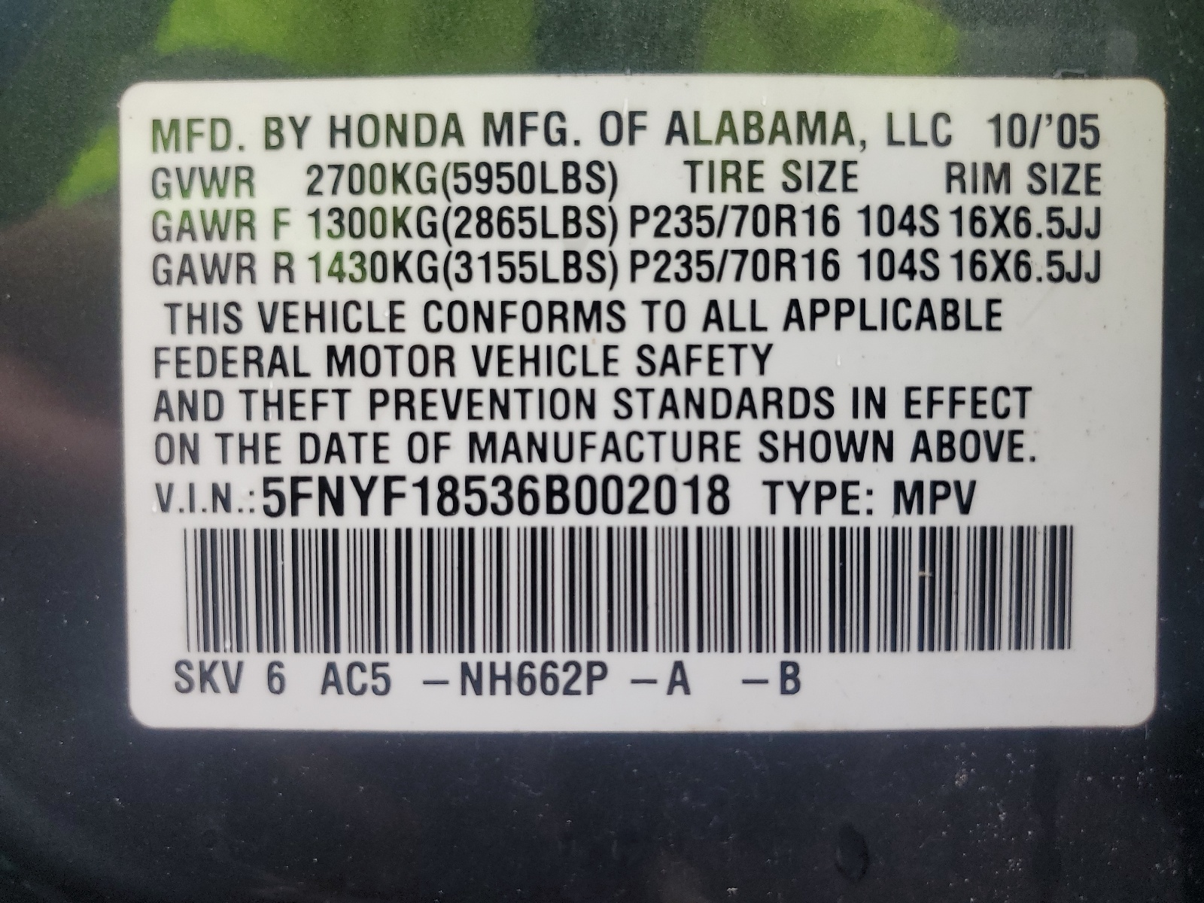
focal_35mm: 26
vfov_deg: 53.1
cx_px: 602
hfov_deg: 67.3
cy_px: 452
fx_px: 904
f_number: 1.5
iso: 51
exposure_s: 1/120
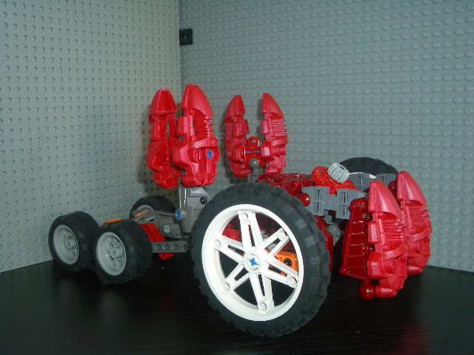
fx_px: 561
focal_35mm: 41
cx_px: 237
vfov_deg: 35.1
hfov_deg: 45.8
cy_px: 178
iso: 100
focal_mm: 6.8
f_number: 2.8
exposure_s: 1/60
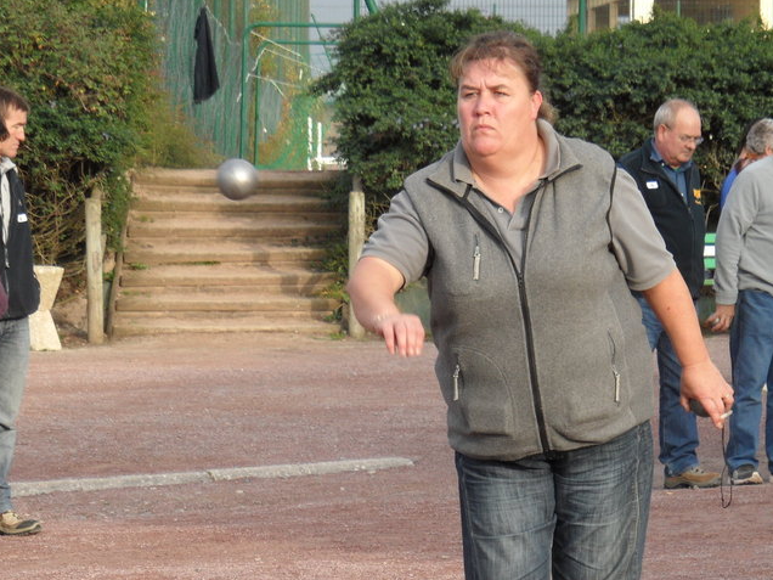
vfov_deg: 8.2
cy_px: 406
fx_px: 4042
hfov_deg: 10.9
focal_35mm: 181
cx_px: 428
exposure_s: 1/180
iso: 80
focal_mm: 20
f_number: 4.4
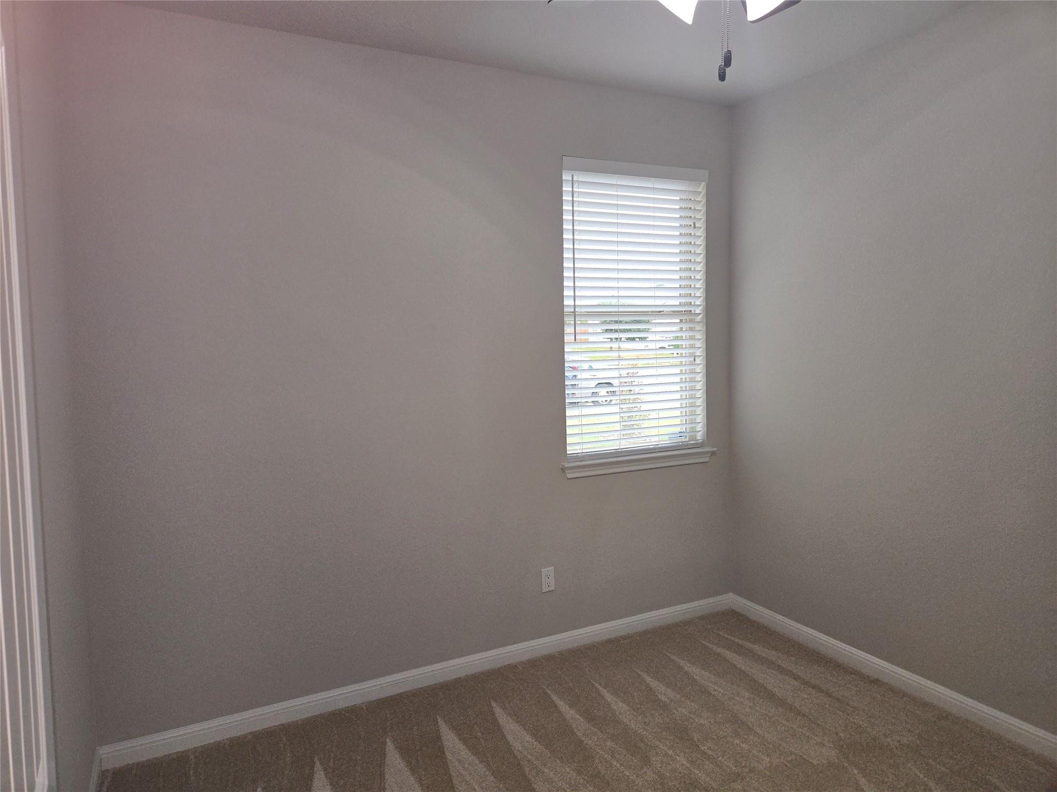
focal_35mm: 23
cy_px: 396
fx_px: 702
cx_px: 528
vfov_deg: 58.9
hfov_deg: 73.9
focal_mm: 5.4
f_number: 1.8
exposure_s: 1/60
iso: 100
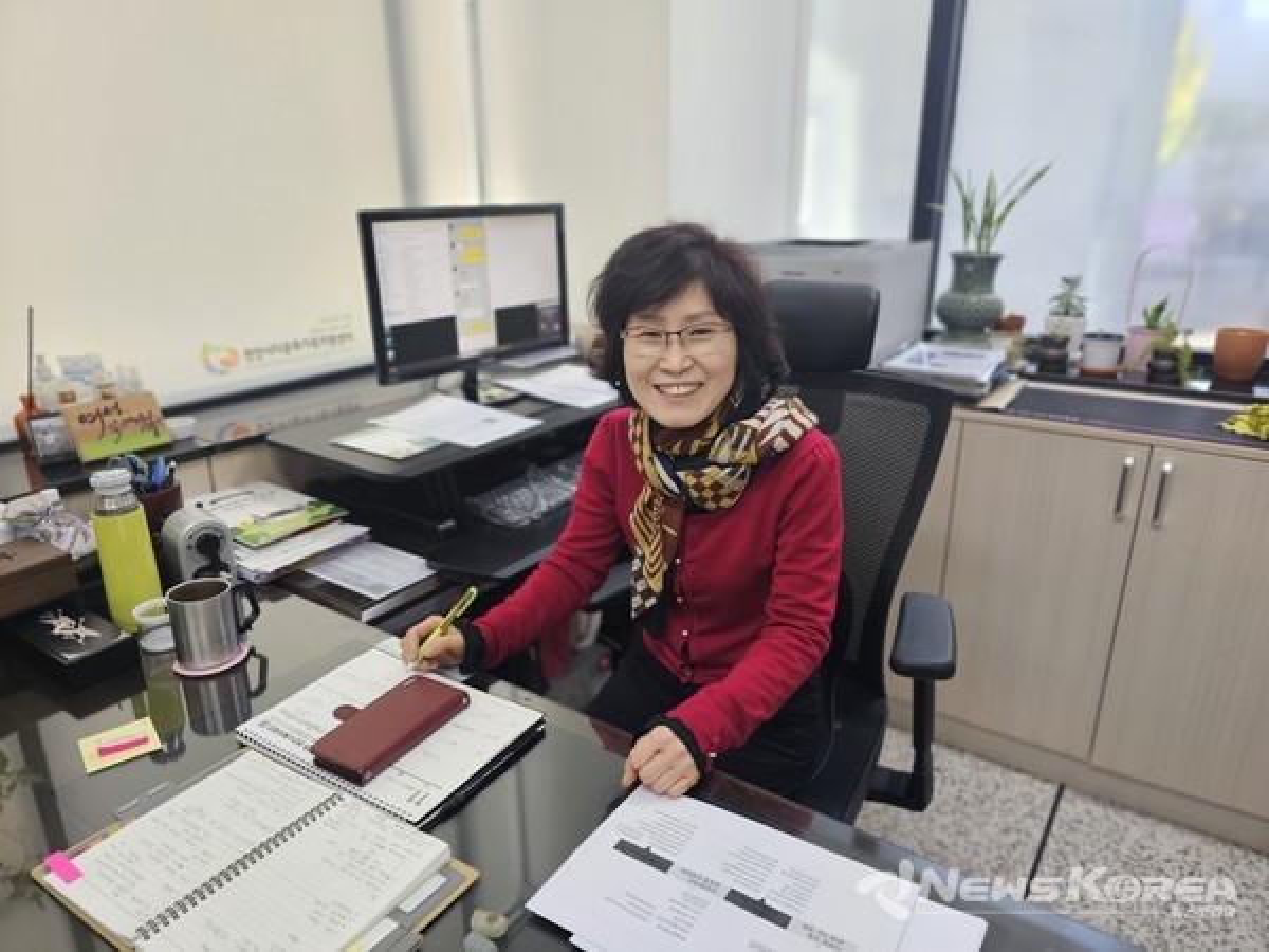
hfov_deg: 73.9
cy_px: 476
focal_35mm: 23
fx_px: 843
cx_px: 634
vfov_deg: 58.9
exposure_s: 1/207
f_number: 1.7
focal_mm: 6.3
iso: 250
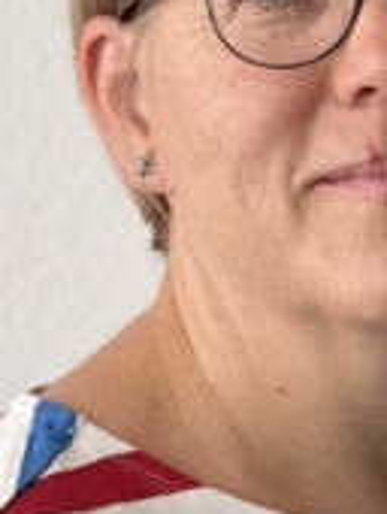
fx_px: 2691
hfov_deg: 8.2
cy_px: 233
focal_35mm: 181
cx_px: 308
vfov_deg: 10.9
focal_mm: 9
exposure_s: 1/33
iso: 200
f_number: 2.8
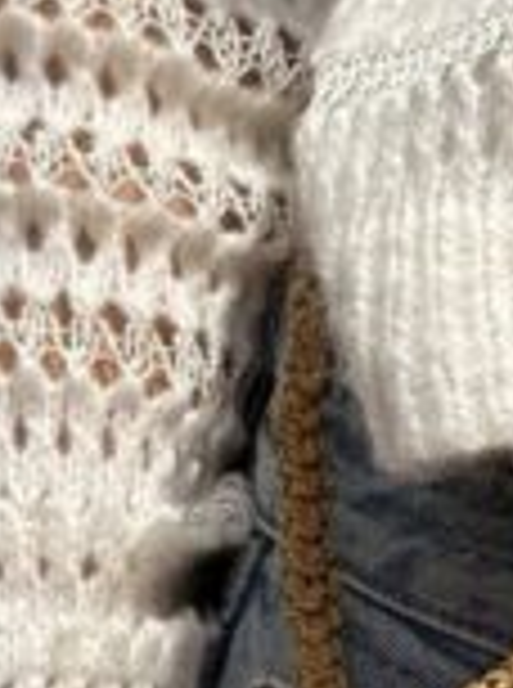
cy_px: 1205
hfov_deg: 2.3
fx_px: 12481
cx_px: 968
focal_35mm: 629
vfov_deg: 3.1
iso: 50
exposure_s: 1/1969
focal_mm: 15.66
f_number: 2.8
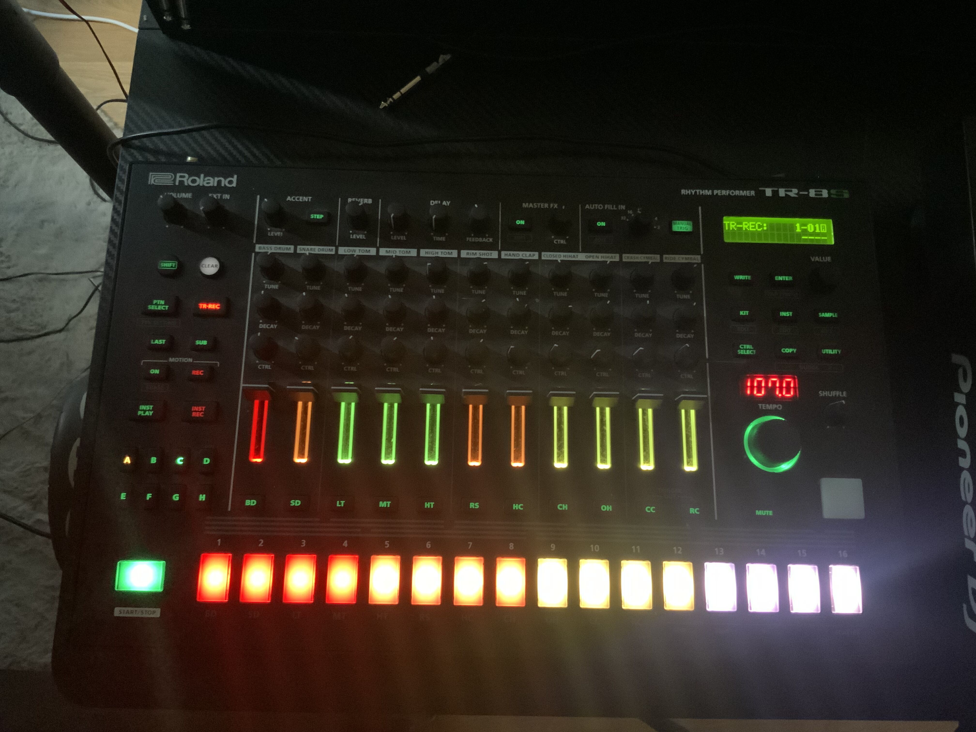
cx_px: 488
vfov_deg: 48.2
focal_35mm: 29
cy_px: 366
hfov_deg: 61.7
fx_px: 818
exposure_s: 1/15
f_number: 1.8
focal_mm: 3
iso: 640
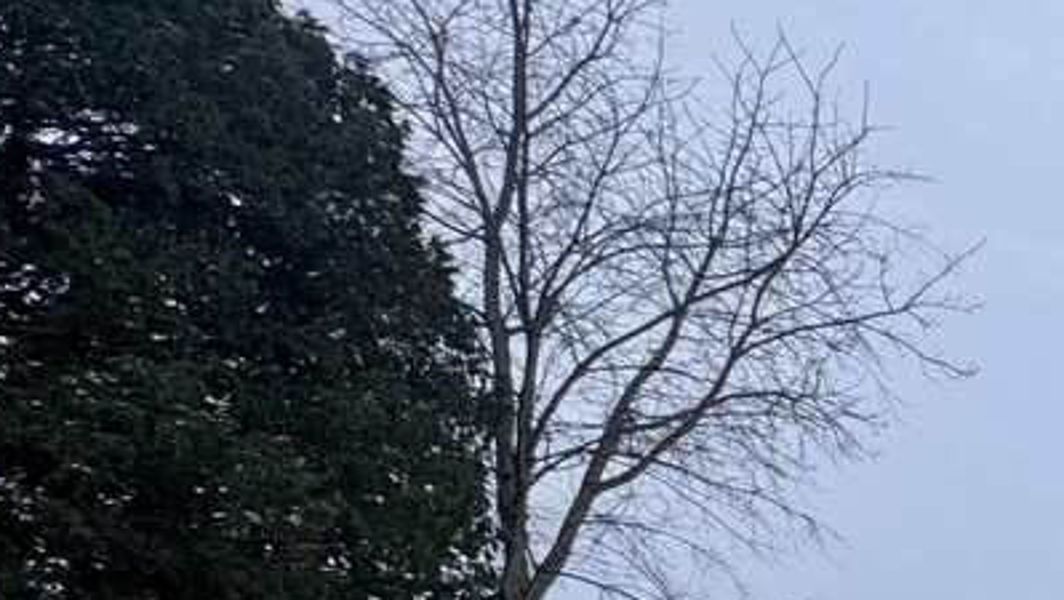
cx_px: 1883
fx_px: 1553
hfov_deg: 22.7
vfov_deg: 18.8
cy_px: 944
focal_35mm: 55
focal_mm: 2.22
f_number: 2.2
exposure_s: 1/314
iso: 40
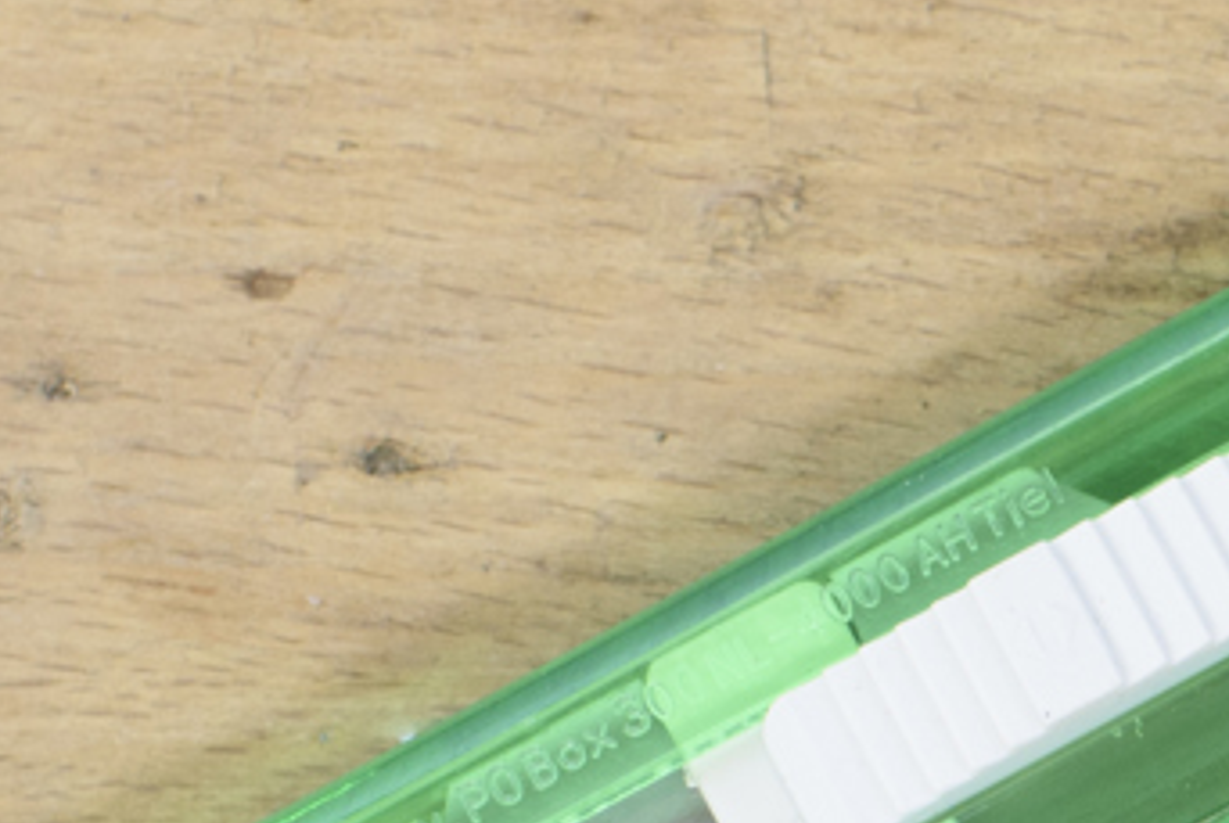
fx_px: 9981
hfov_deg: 6.9
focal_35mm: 292
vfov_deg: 4.7
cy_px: 1073
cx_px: 1804
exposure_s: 1/15
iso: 640
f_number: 6.3
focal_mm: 50
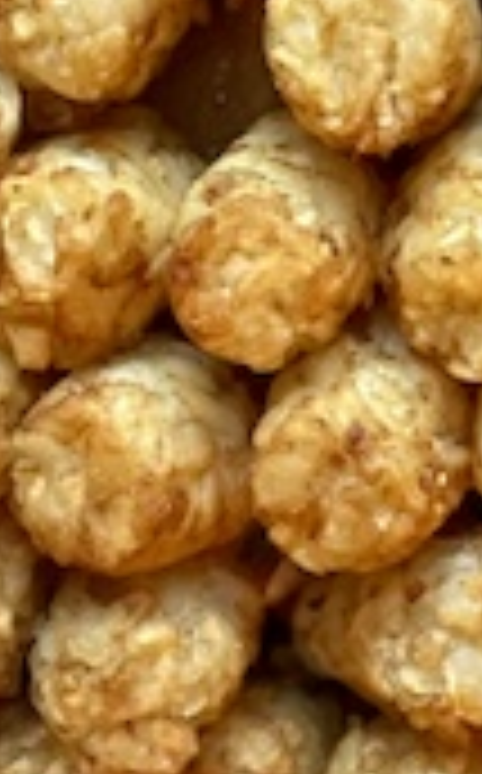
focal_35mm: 214
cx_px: 532
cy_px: 25
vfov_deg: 9.8
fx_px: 4513
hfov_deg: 6.1
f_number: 2
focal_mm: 6
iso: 250
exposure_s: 1/40
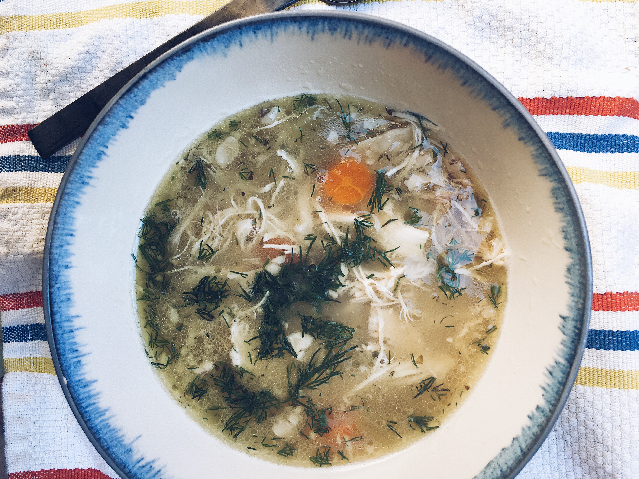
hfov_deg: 61.7
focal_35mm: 29
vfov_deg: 48.2
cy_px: 240
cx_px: 320
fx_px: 535
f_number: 2.2
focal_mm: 4.15
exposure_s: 1/60
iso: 32
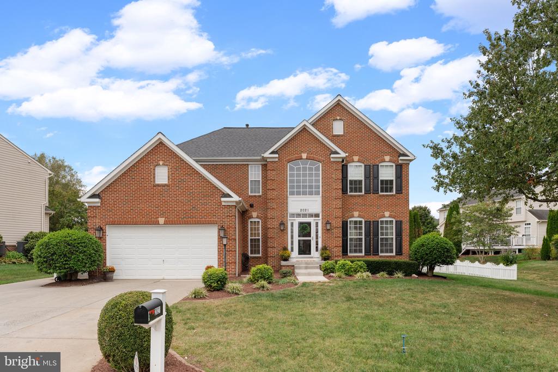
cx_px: 279
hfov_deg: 73.7
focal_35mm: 24
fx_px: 372
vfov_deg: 53.1
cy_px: 186
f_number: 9
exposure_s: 1/60
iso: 250
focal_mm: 24
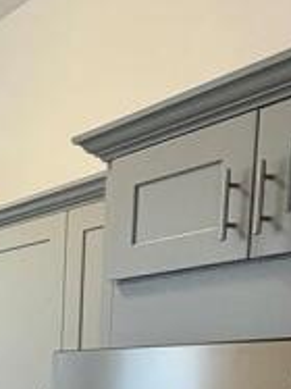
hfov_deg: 16.6
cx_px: -249
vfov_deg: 23.7
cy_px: 514
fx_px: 808
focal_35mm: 72
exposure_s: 1/60
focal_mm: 2.22
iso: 160
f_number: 2.2
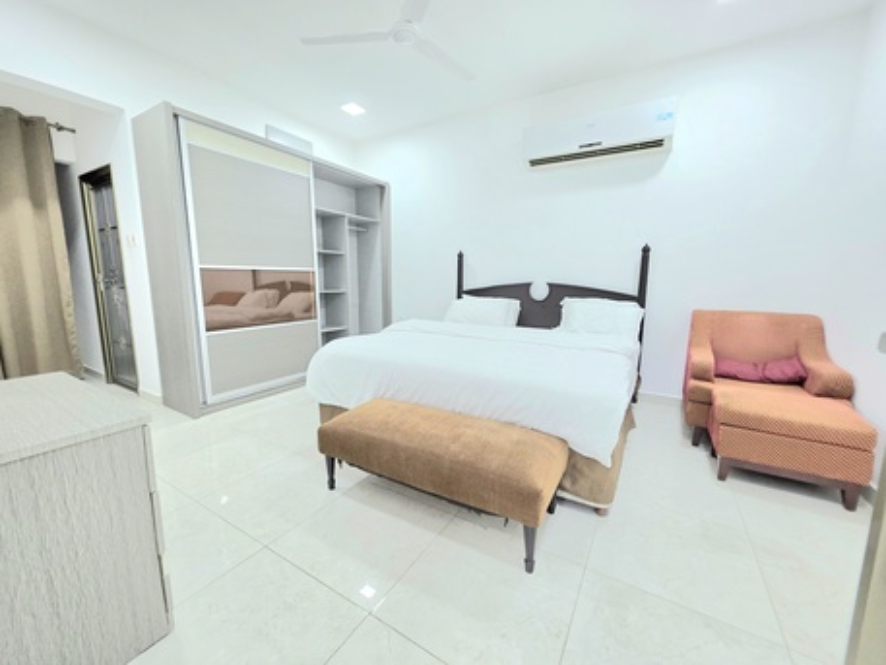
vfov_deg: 89.9
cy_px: 332
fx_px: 333
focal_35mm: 13
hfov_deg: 106.2
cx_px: 443
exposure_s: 1/50.3
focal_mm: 2.2
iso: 320
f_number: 1.9
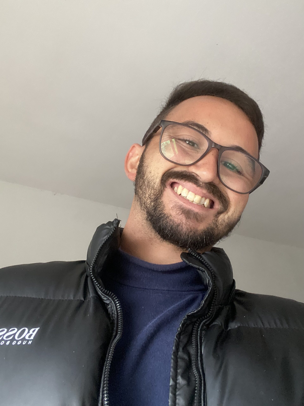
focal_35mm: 30
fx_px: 351
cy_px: 203
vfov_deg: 60.0
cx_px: 152
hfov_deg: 46.8
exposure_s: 1/36
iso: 400
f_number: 2.2
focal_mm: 2.71
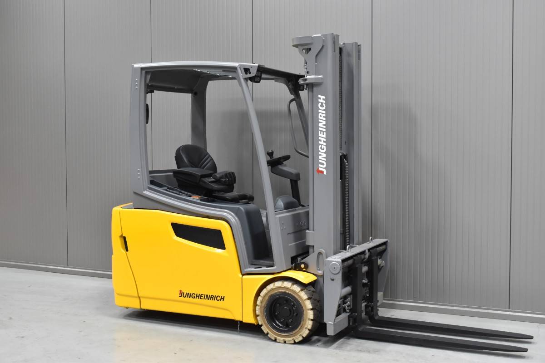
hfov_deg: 43.6
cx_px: 272
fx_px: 681
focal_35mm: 45
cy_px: 182
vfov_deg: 29.9
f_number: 6.3
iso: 1250
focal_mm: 30
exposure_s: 1/30
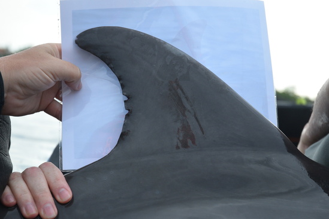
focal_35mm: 82
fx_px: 754
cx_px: 164
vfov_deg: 16.6
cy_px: 110
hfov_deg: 24.6
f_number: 4.5
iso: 500
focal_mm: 55
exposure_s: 1/1250
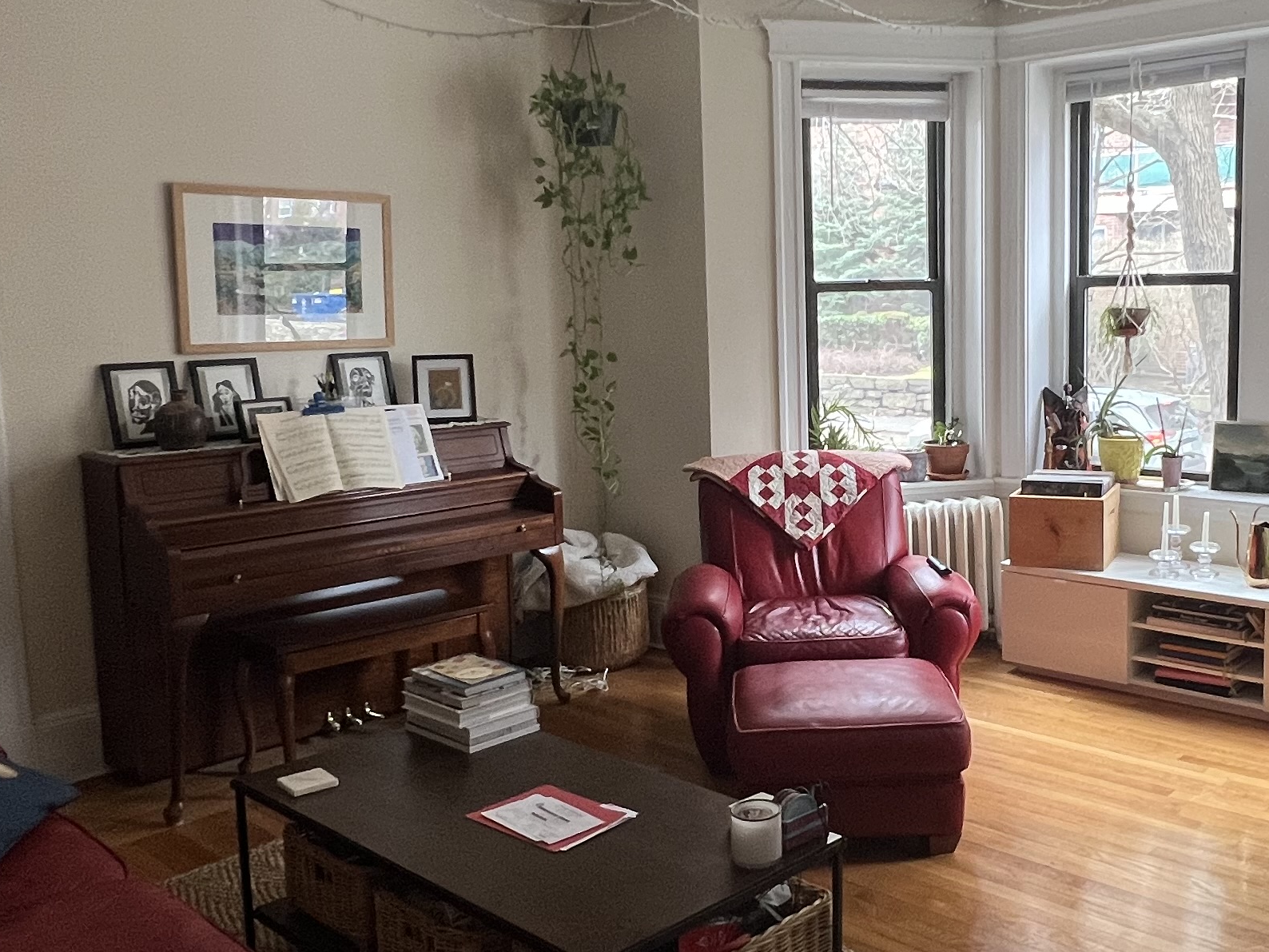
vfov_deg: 42.9
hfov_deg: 54.7
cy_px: 435
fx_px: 1210
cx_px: 794
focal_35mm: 33
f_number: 1.8
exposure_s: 1/60
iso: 160
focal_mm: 1.57
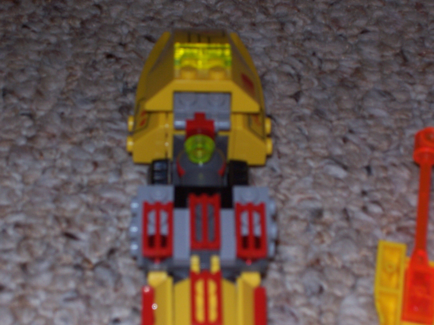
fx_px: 1279
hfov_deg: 19.3
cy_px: 162
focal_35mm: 102
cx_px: 217
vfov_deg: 14.5
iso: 125
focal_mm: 16.8
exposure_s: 1/90
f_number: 4.6
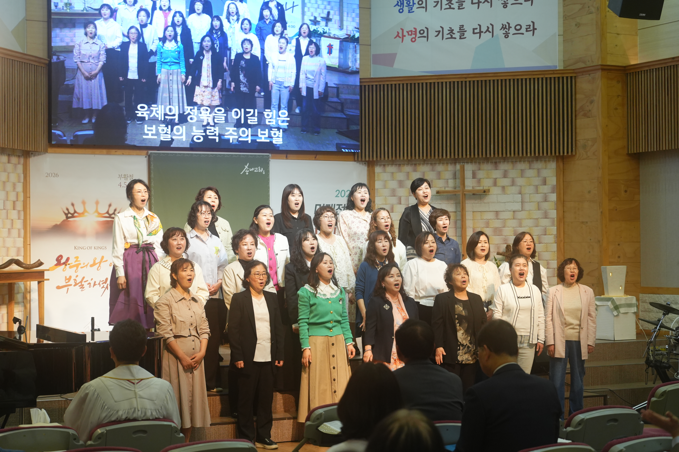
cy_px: 226
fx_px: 1320
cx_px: 340
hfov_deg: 28.8
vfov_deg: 19.5
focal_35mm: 70
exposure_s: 1/100
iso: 1250
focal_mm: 70
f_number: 5
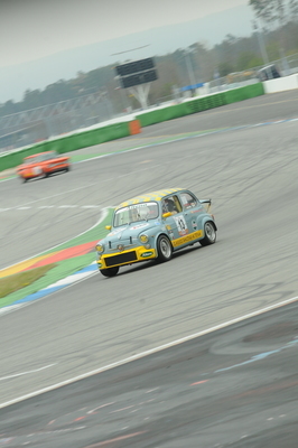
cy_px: 224
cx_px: 149
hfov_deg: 5.9
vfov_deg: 8.9
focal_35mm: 232
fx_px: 2892
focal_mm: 155
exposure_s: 1/125
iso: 200
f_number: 8
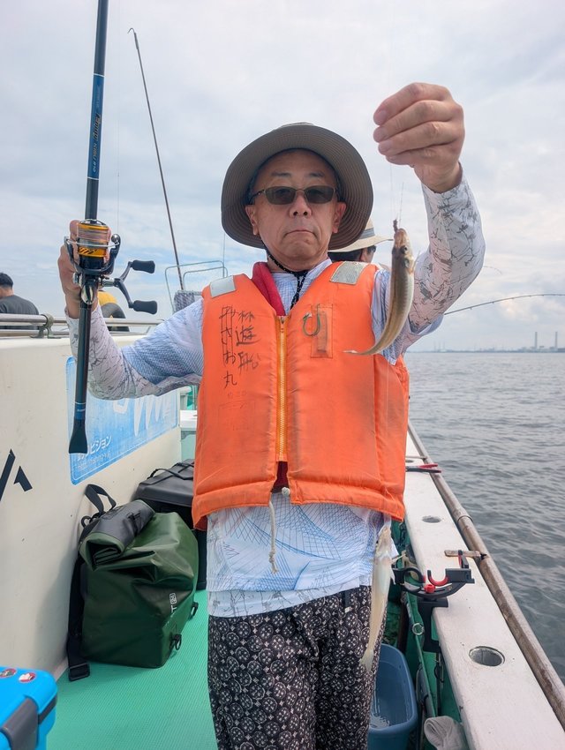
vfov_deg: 71.5
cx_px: 282
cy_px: 375
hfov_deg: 56.9
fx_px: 521
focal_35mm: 24
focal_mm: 6.9
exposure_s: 1/1241
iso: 20
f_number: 1.68
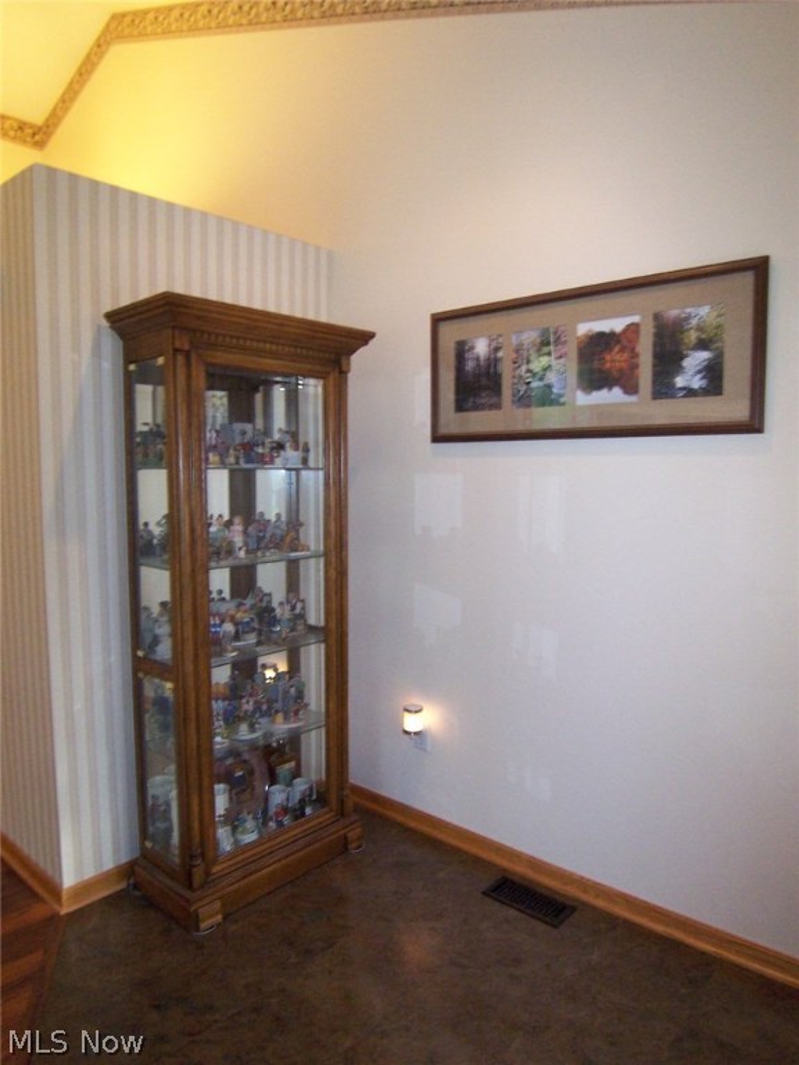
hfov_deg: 58.9
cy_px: 532
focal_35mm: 23
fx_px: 708
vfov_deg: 73.9
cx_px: 400
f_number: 2.8
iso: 200
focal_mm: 3.8
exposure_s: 1/30
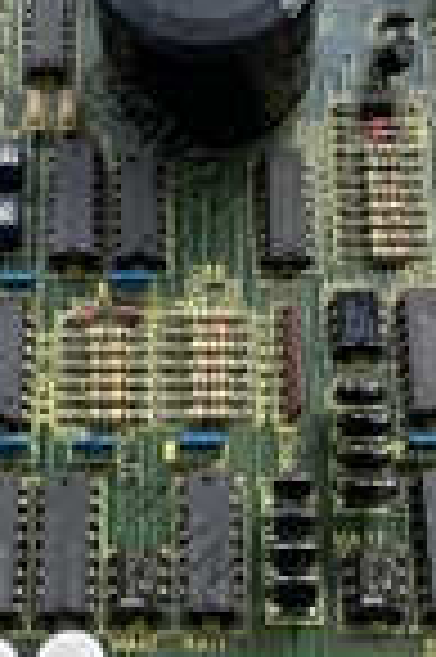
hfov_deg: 15.3
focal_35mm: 89
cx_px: 139
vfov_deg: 22.6
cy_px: 126
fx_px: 1621
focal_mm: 4.2
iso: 100
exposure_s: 1/121
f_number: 1.6
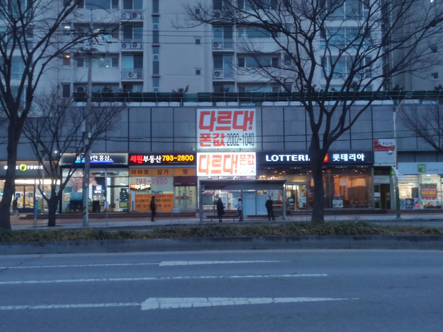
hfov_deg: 46.8
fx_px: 512
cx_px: 222
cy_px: 166
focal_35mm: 40
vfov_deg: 36.0
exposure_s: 1/20
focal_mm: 4.77
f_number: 1.75
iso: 1157
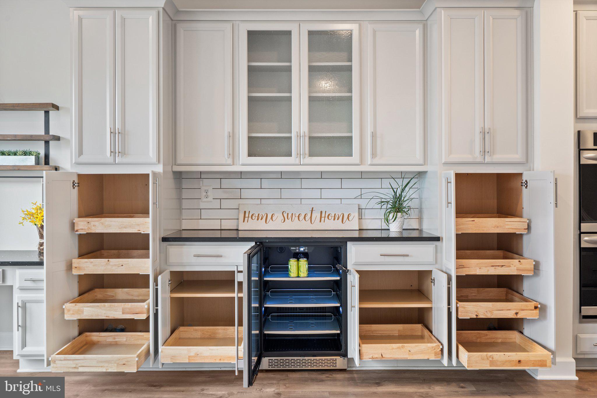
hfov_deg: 54.4
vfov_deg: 37.8
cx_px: 298
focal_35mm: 35
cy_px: 199
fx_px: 580
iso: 500
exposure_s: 1/6
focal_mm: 35
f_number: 8
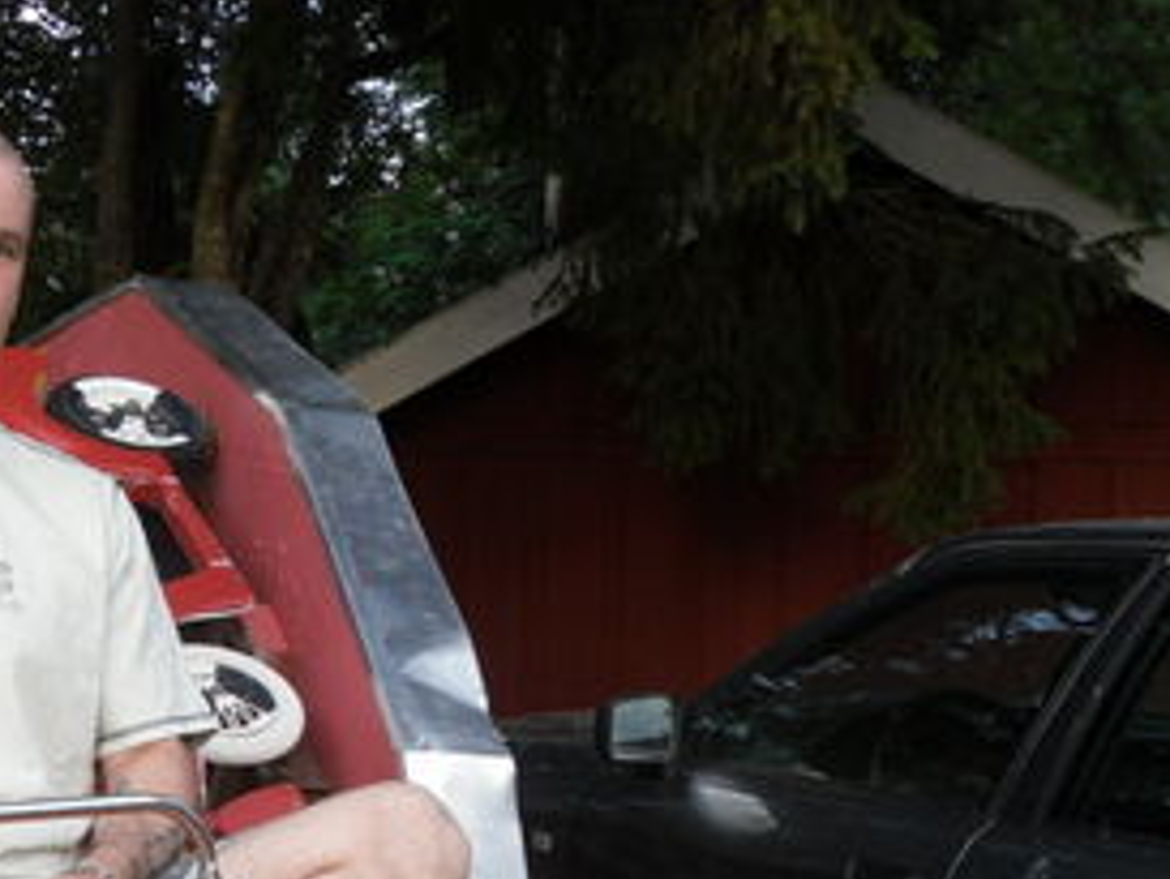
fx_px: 2773
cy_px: 845
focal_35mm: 82
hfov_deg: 23.0
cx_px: 47
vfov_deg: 17.6
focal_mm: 6.3
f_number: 3.5
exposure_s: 1/69
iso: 100
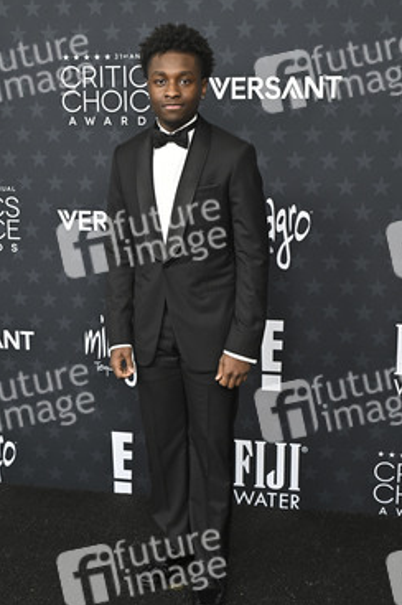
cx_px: 189
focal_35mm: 49
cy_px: 321
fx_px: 822
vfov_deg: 40.4
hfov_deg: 27.5
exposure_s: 1/320
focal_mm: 45
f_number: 5
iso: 1250
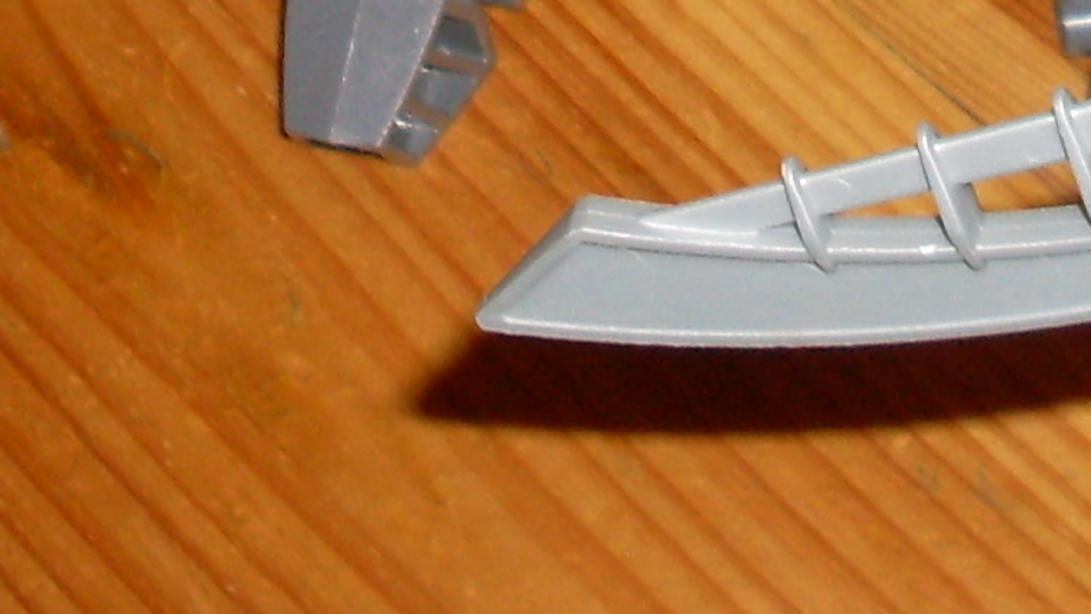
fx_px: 4861
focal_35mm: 168
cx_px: 787
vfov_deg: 6.7
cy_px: -996
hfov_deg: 12.8
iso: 100
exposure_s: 1/45
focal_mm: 6.3
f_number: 2.8
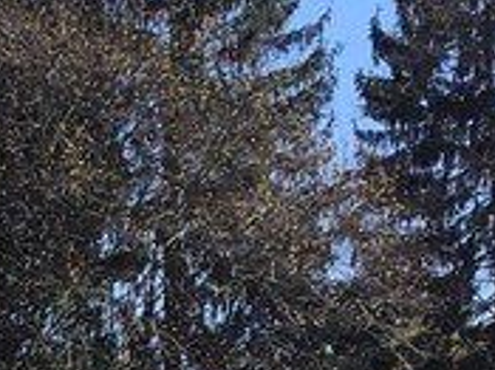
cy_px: 720
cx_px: -263
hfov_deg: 11.2
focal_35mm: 170
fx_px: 2429
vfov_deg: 8.3
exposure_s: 1/1054
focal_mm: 4.15
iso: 25
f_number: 2.2
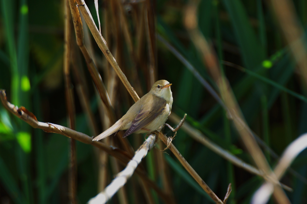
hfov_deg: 3.4
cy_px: 102
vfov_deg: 2.3
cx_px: 154
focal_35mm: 600
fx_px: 5110
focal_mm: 400
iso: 200
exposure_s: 1/100
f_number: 8
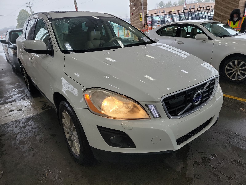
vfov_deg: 56.8
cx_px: 123
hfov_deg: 71.6
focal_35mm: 24
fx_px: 171
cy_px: 92
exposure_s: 1/59
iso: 65
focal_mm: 6.7
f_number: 1.8
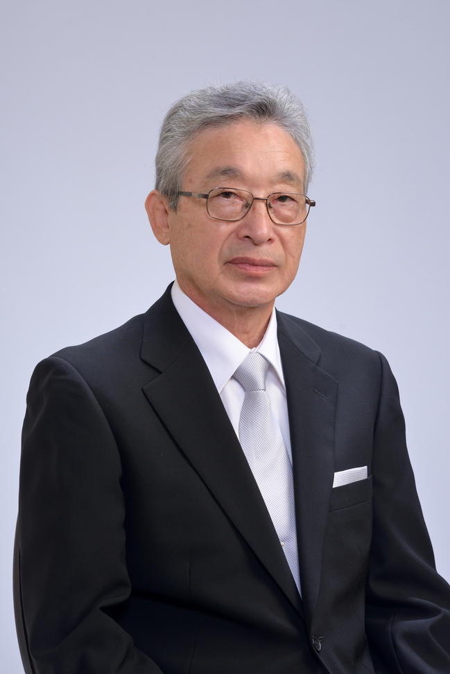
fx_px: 1968
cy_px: 337
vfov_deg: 19.5
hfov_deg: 13.0
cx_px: 225
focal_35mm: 105
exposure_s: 1/60
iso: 200
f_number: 8
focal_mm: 105
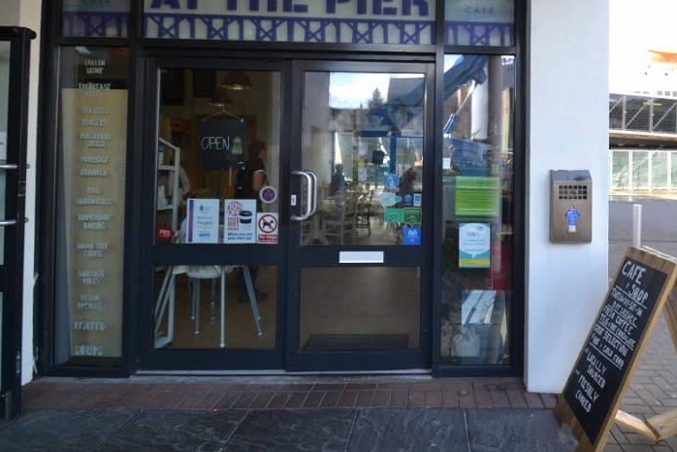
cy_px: 142
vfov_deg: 55.8
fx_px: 414
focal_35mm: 22
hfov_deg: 76.0
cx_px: 453
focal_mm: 10
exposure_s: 1/125
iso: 220
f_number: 5.6
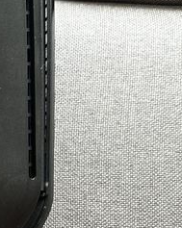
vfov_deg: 17.9
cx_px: -79
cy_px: 308
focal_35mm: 99
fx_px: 668
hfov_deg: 14.6
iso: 250
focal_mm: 6.86
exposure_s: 1/62
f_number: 1.78
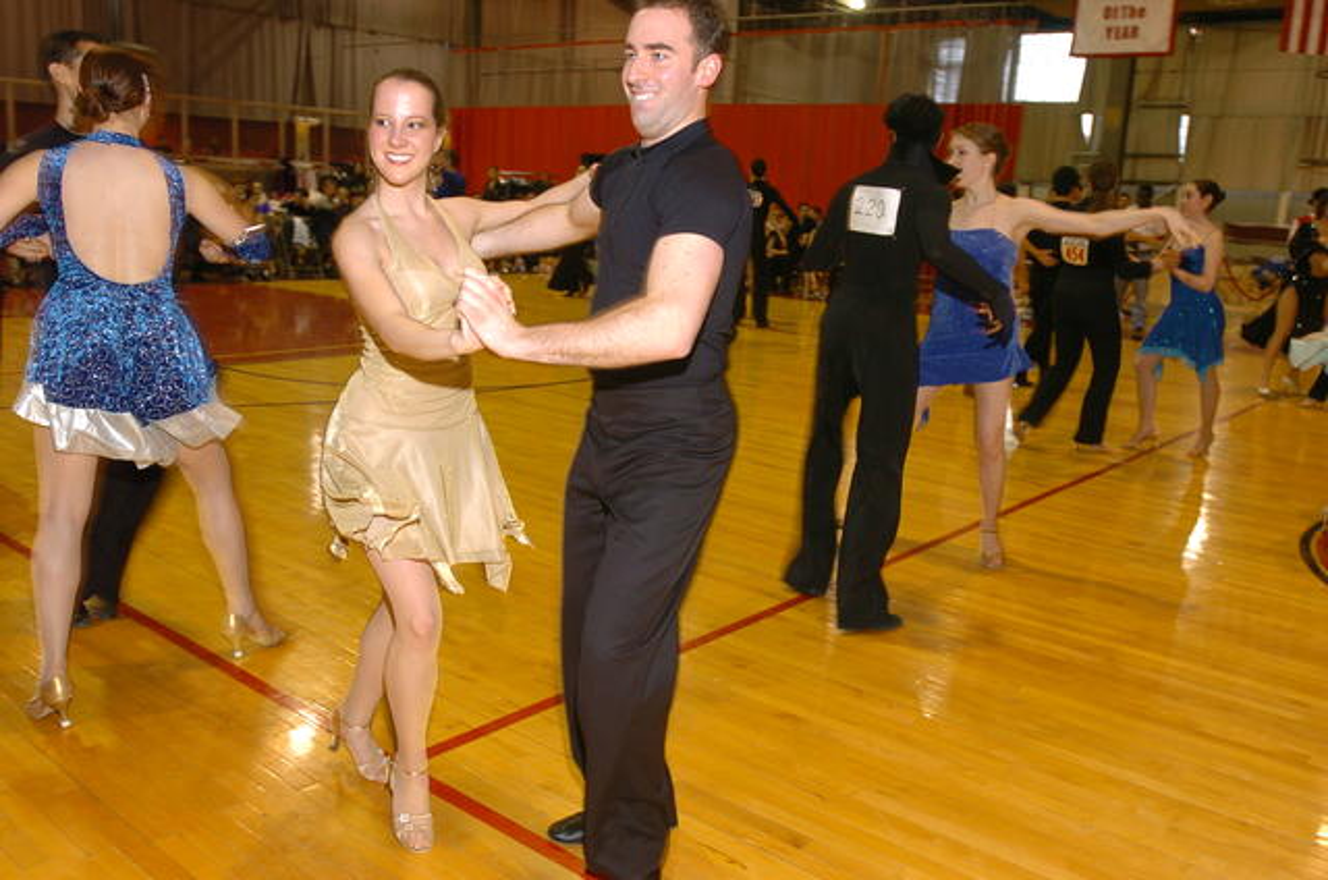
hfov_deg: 62.0
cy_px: 440
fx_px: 1104
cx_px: 664
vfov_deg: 43.4
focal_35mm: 30
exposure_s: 1/30
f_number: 4
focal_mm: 20
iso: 250
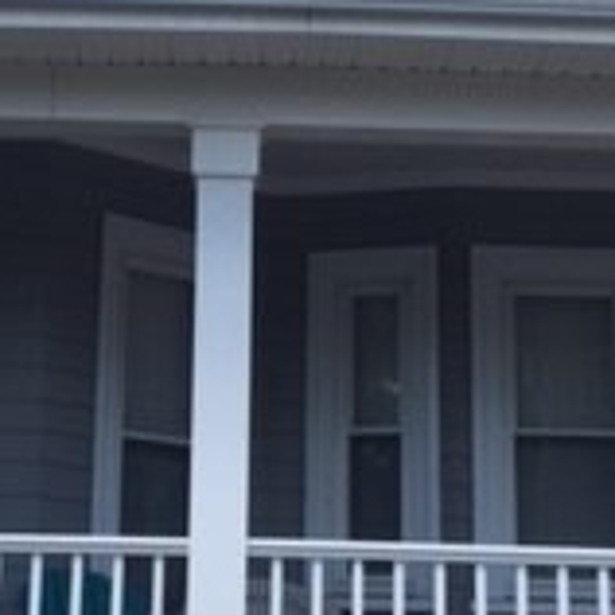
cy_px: 66
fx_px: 2090
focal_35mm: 104
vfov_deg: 16.5
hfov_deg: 16.7
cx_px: 237
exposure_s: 1/1099
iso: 32
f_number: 2.2
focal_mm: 4.15
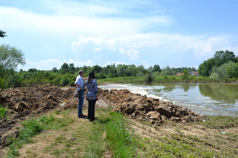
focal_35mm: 30
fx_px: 198
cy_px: 79
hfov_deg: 61.9
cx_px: 119
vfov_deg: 43.6
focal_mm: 20
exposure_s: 1/250
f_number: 8
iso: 100
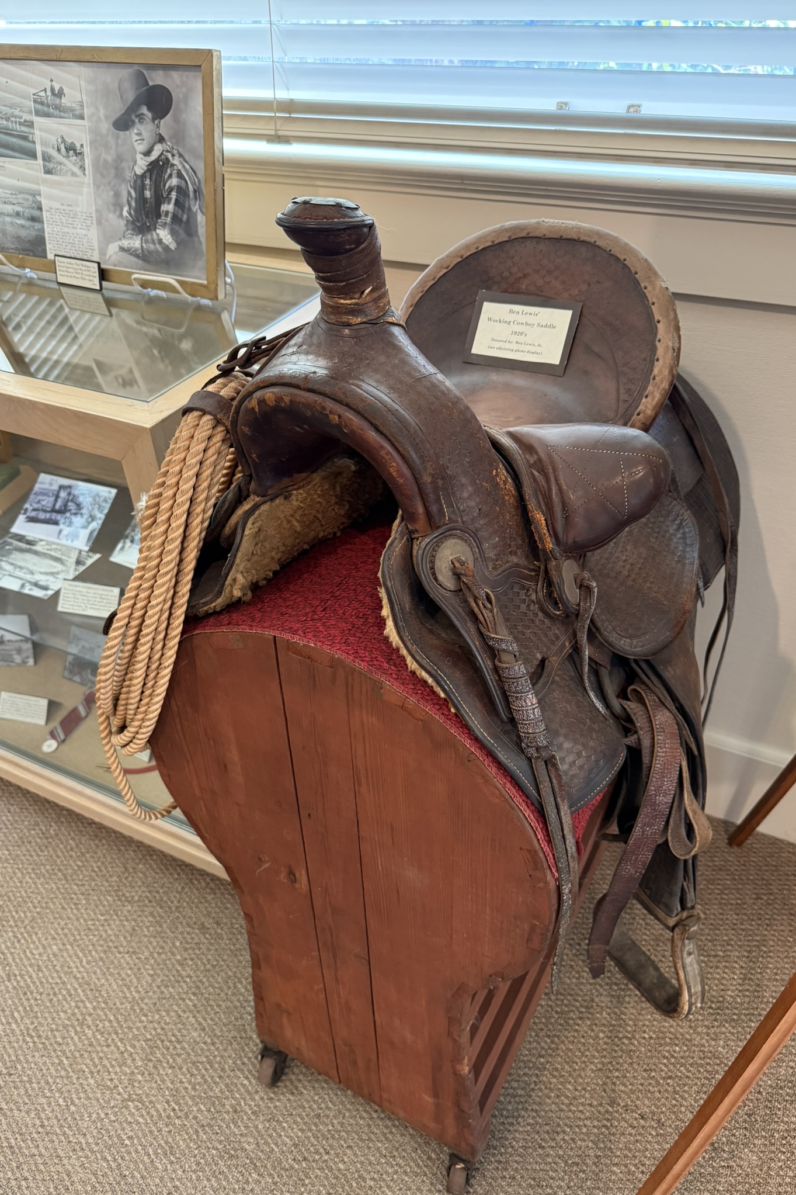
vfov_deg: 71.5
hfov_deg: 51.3
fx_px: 829
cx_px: 401
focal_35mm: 25
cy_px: 598
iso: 400
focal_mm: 6.76
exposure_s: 1/60
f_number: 1.78
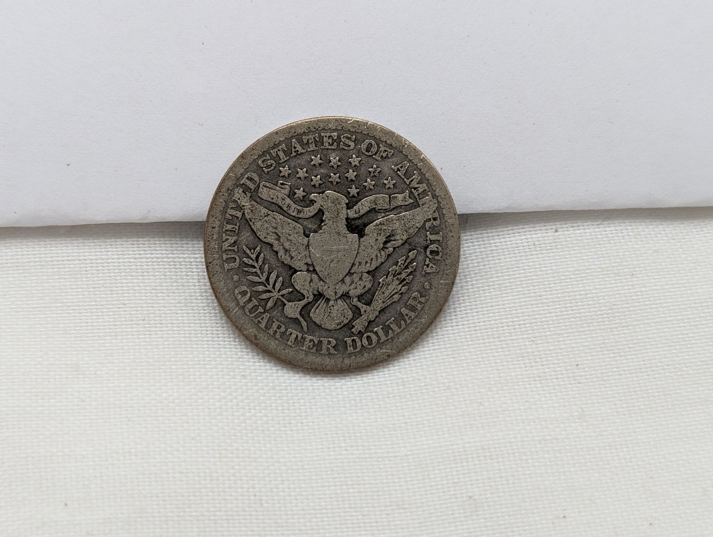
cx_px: 356
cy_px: 268
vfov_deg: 29.8
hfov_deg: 38.9
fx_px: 1011
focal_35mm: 49
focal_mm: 6.9
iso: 29
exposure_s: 1/228
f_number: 1.68
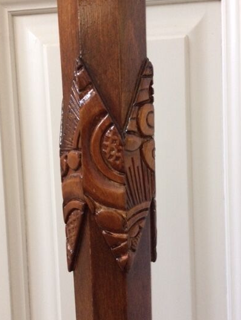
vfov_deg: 52.6
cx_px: 118
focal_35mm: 35
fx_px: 325
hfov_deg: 40.7
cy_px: 169
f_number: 2.2
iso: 320
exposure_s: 1/25
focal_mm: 4.15
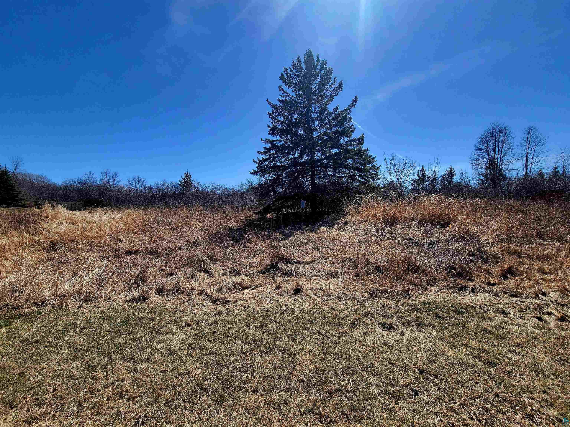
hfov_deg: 106.2
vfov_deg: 89.9
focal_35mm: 13
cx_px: 285
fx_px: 214
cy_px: 214
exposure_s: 1/2000
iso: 50
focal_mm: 2.2
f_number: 2.2
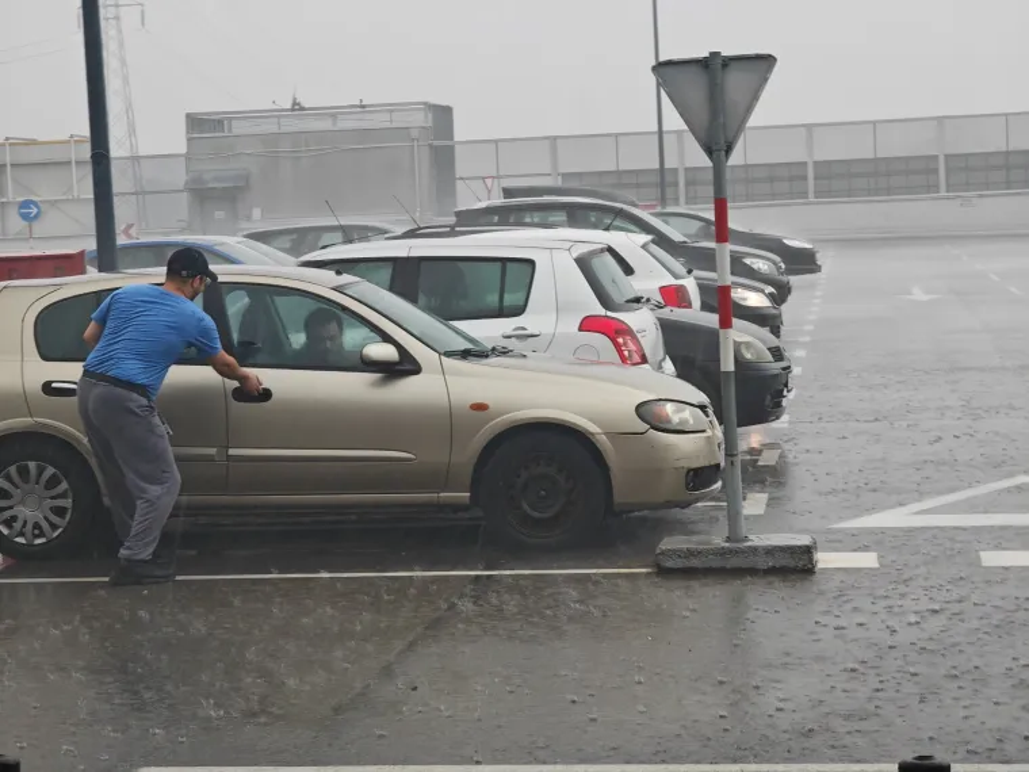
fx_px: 2824
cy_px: 386
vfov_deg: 15.6
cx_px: 514
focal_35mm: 95
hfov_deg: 20.7
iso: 341
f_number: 3
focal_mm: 14.92
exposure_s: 1/33.3
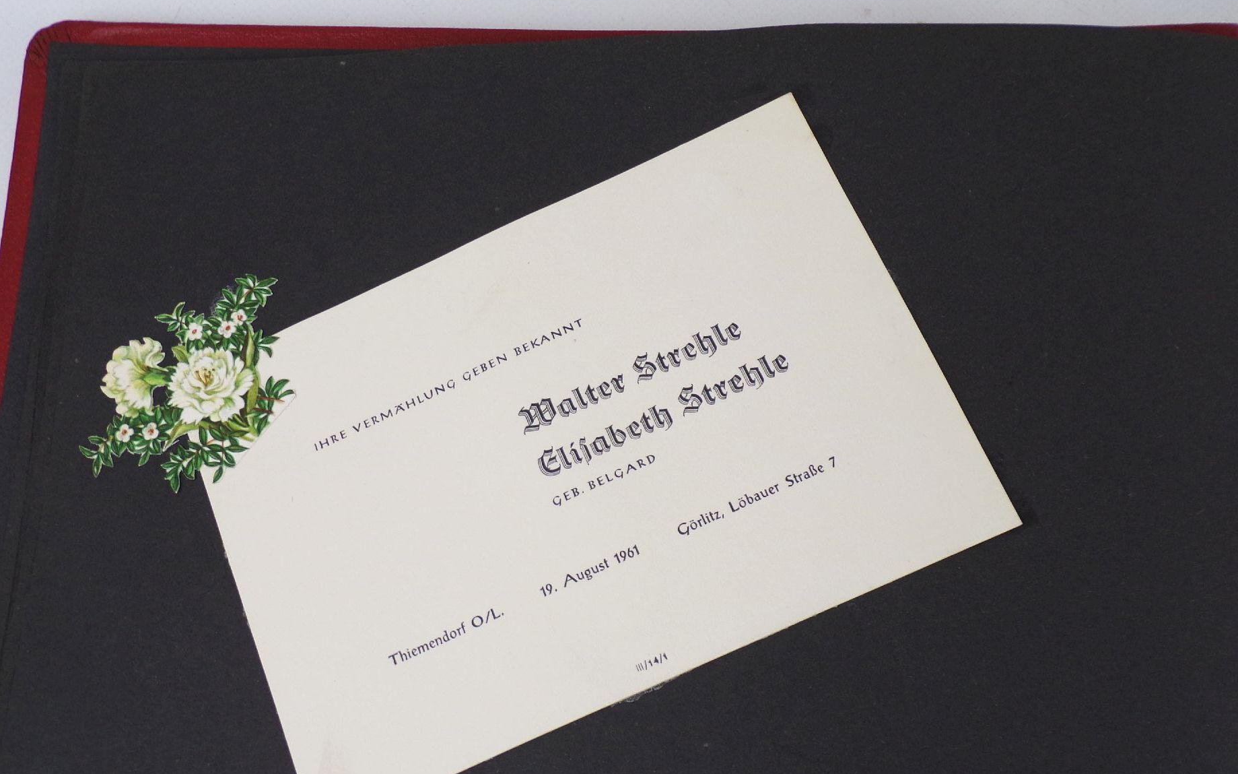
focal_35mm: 34
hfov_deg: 56.7
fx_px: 1147
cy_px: 455
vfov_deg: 37.2
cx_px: 620
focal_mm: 5.8
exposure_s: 1/60
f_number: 3.2
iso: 134
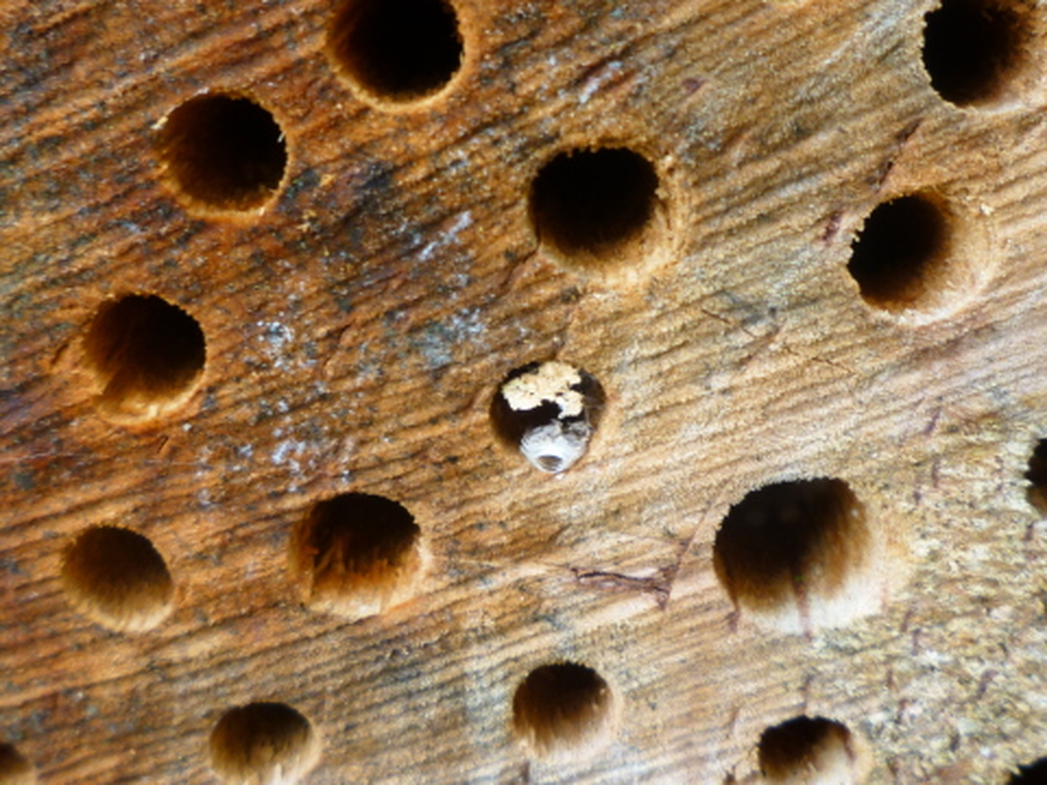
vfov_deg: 30.9
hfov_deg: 40.4
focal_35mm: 47
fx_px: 1422
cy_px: 392
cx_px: 524
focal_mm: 5.3
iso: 80
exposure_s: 1/40
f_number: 3.3
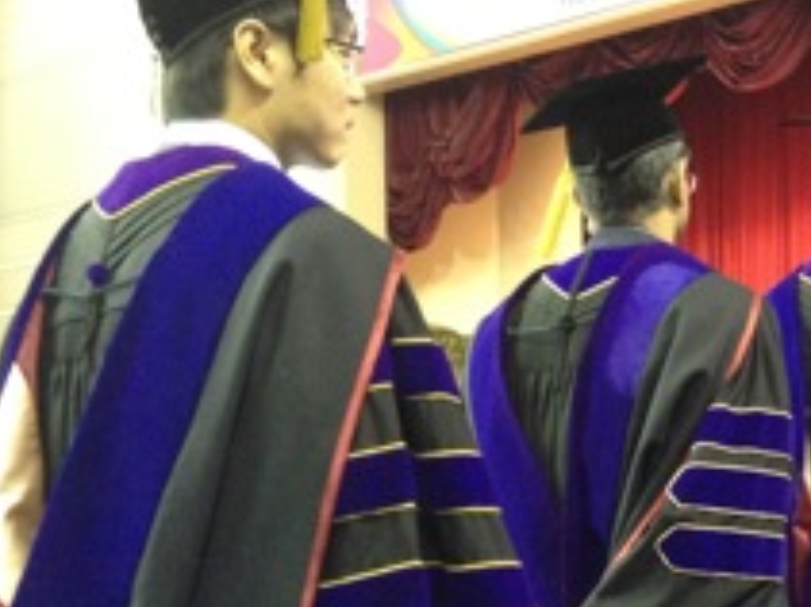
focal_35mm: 73
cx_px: 753
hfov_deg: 25.7
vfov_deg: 20.1
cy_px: 411
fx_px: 1709
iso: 400
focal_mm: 4.28
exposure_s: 1/20
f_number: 2.4
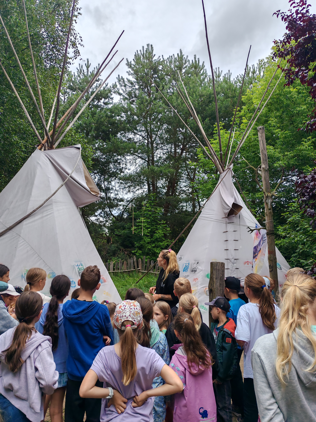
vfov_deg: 65.3
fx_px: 329
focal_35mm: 27
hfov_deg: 51.4
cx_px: 158
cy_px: 211
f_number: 1.95
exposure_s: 1/1500
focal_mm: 5.52
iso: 50
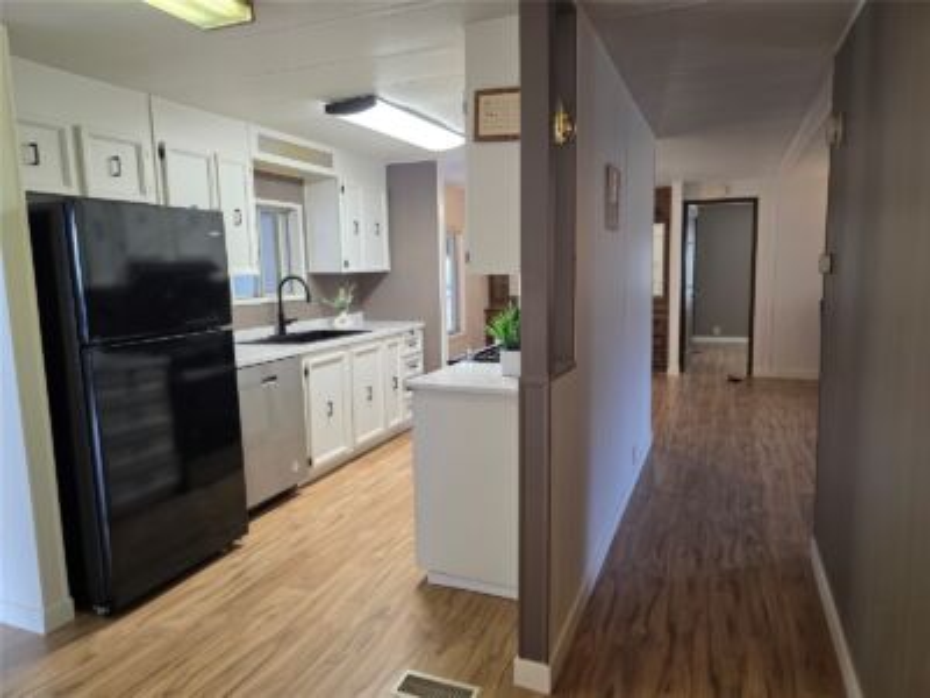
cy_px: 349
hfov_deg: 73.9
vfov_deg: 58.9
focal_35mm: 23
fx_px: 618
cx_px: 465
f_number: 1.7
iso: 200
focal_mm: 6.3
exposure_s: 1/120
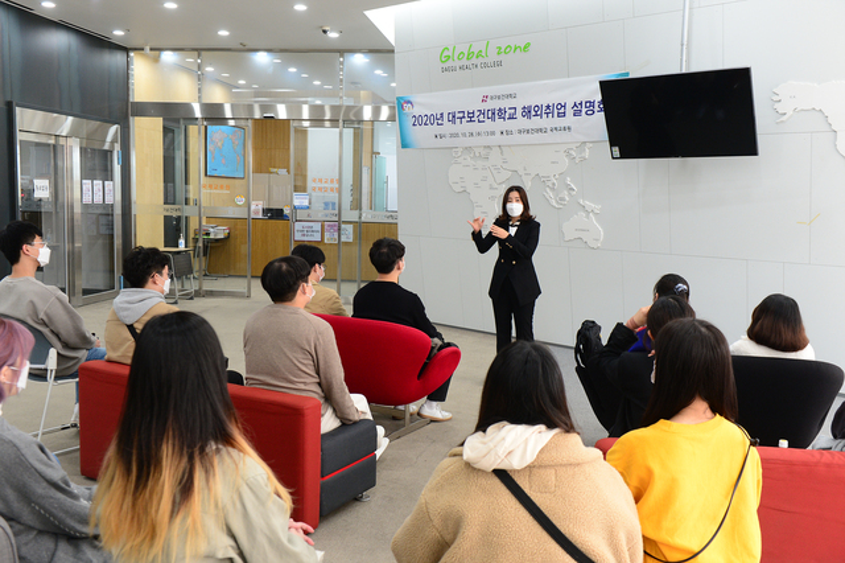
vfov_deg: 37.8
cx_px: 422
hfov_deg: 54.5
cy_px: 282
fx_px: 821
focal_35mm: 35
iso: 1250
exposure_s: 1/80
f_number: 5.6
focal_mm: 35
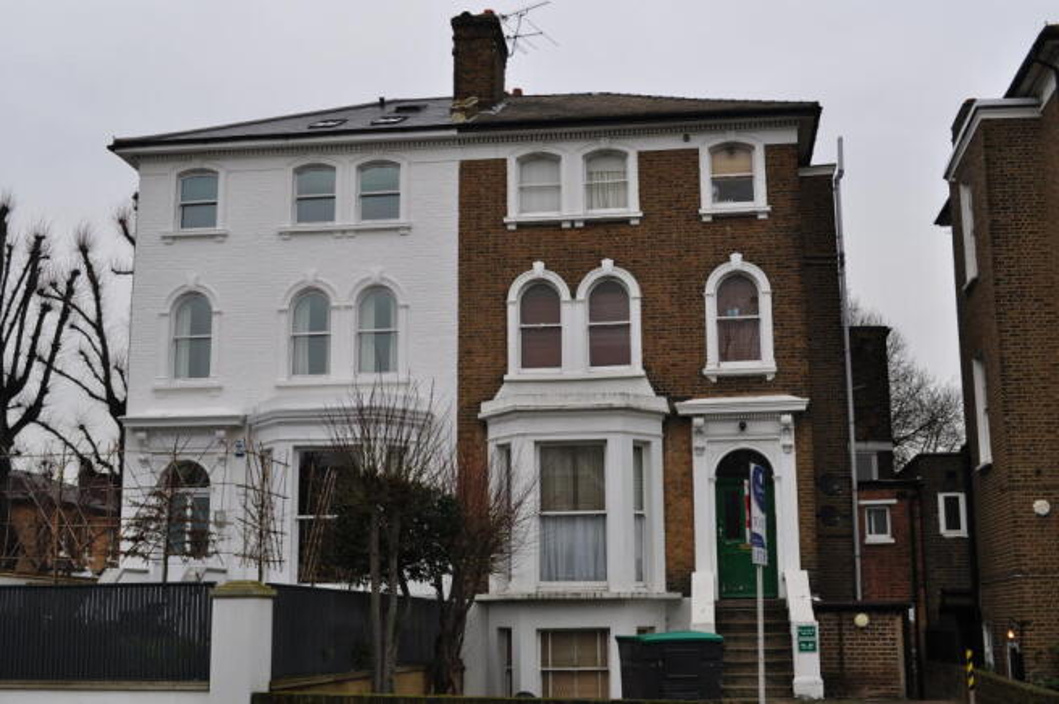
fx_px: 1322
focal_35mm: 45
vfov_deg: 29.8
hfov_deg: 43.6
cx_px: 530
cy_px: 352
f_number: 8
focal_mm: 30
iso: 200
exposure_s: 1/80
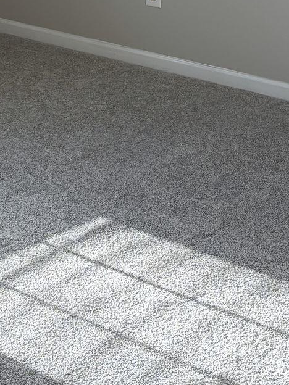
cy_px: -17
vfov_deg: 19.7
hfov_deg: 15.3
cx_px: 54
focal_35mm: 96
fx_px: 1069
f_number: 1.6
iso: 50
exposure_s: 1/131
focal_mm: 5.96
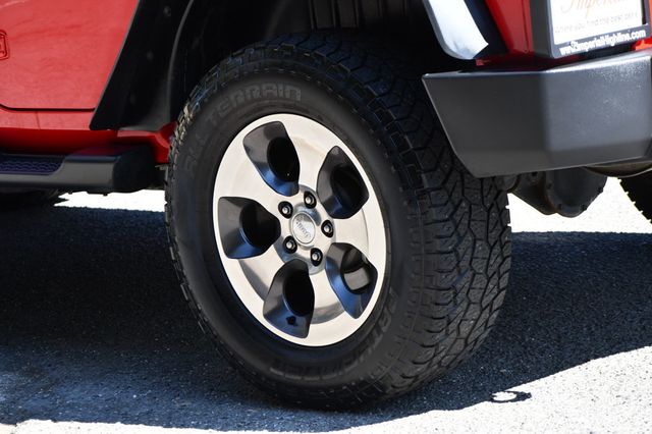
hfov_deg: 14.9
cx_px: 326
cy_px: 217
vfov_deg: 9.9
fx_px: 2498
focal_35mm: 138
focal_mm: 92
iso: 320
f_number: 5.6
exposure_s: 1/250
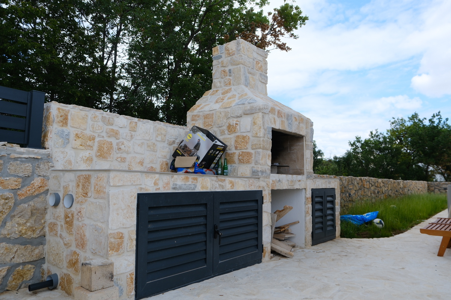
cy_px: 150
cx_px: 226
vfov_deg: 47.9
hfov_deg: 67.4
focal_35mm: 27
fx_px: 338
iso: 320
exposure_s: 1/950
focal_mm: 18
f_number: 4
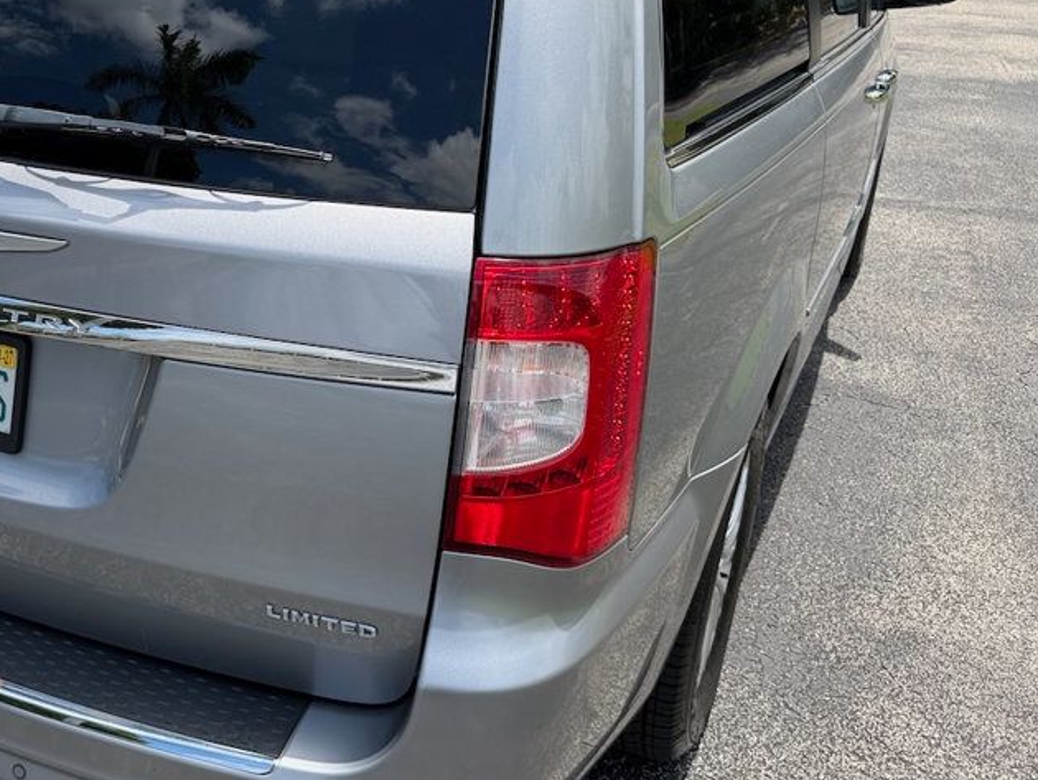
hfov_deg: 45.8
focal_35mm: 39
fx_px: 1170
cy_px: 325
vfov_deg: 36.7
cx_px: 232
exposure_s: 1/2907
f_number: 1.78
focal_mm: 6.76
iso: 80
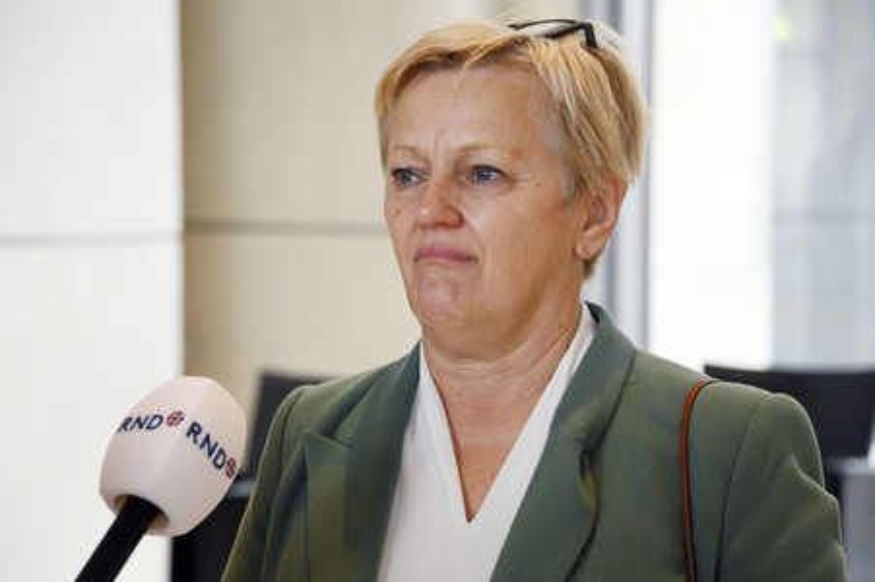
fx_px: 2963
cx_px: 438
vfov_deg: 11.2
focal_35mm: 122
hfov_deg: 16.8
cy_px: 291
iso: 6400
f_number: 5.6
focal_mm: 122
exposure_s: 1/200
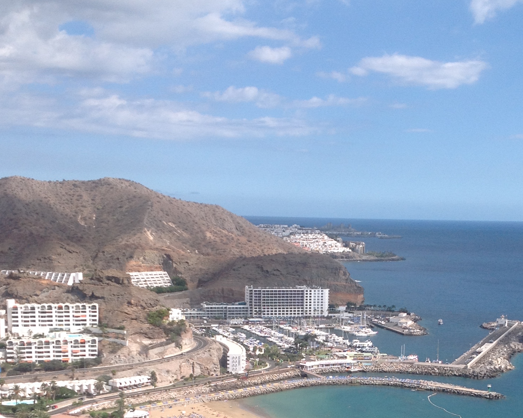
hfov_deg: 31.3
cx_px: 323
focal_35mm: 60
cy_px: 368
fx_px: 929
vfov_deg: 24.7
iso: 50
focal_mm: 4.28
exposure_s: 1/2016
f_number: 2.4
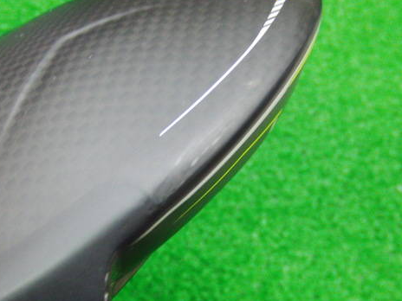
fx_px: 592
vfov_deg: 28.5
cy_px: 168
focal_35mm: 51
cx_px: 195
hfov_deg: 37.5
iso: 400
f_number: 3.6
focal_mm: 6.42
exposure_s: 1/15
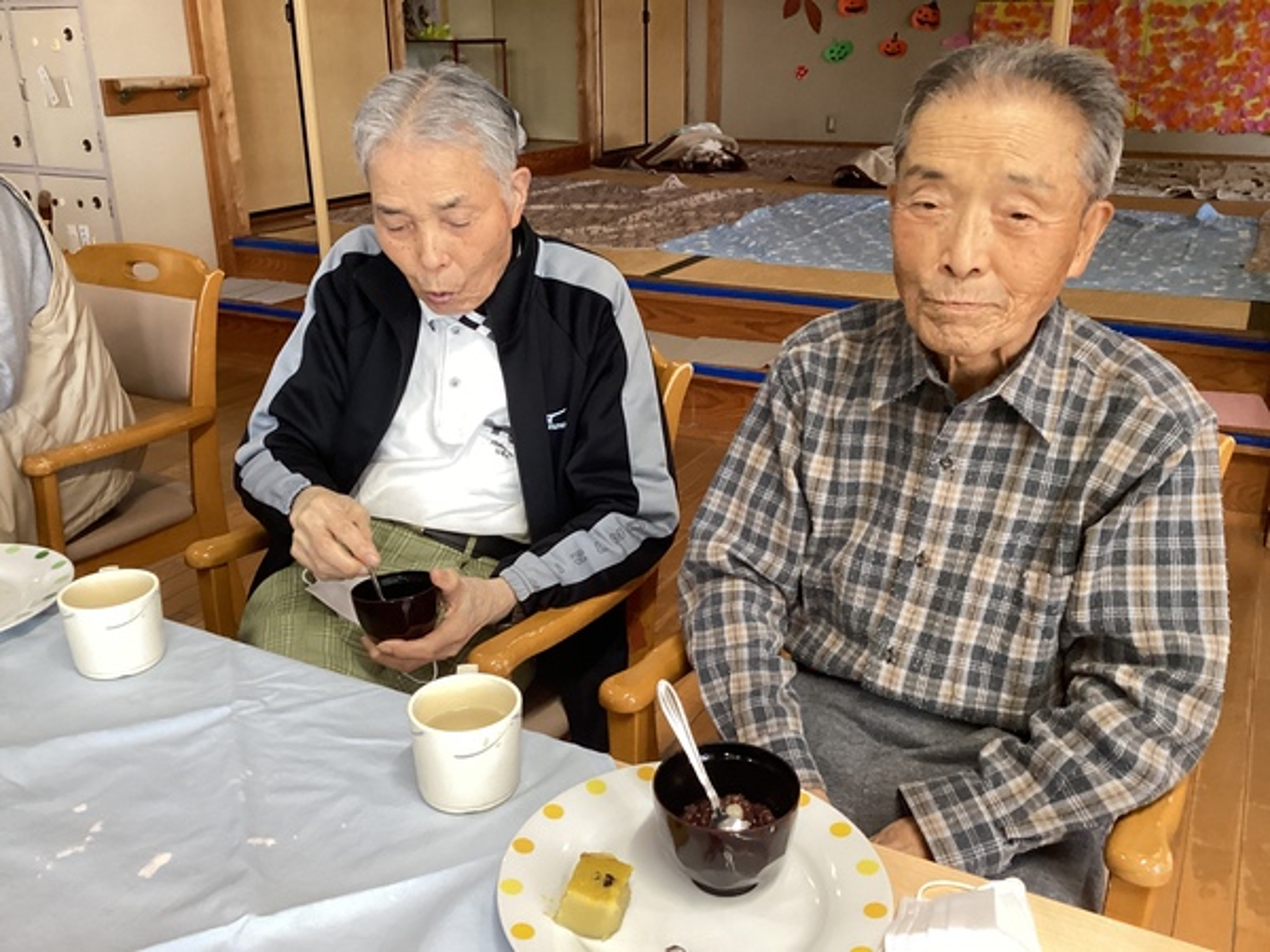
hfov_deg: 58.4
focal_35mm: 31
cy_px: 476
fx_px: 1137
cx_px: 635
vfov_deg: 45.4
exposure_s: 1/60
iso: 200
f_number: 2.4
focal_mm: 3.3
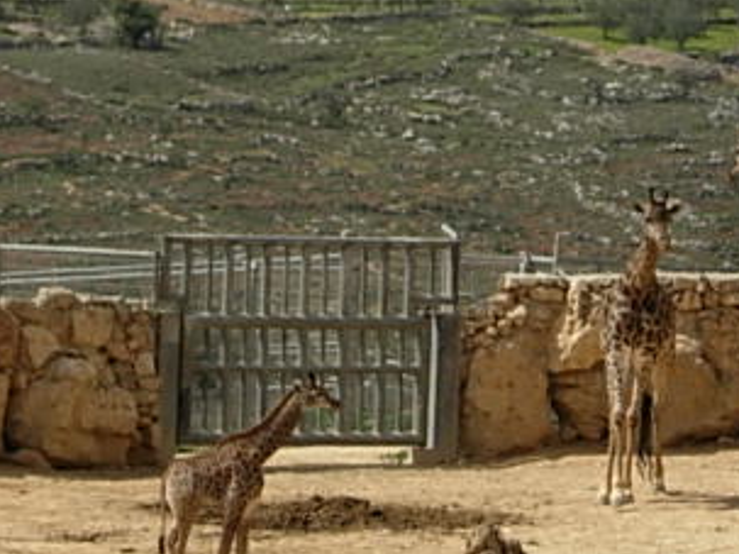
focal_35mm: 382
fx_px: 8152
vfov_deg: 3.9
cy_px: 408
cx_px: 110
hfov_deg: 5.2
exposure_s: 1/836
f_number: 4.9
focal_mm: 23.4
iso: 64
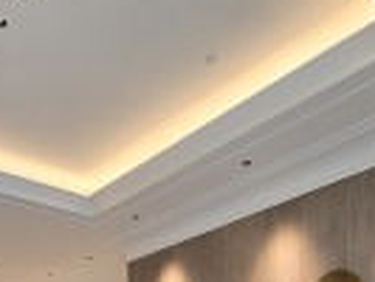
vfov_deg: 24.6
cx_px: 196
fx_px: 488
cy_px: 429
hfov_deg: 42.0
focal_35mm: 45
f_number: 2.2
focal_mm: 2.2
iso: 100
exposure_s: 1/50
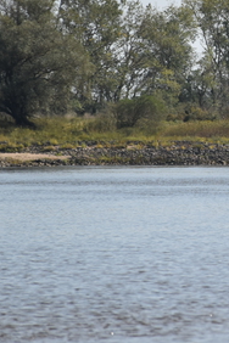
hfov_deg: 2.3
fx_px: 5686
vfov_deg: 3.5
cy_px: 52
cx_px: 384
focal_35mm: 596
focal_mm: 140
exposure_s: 1/800
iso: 200
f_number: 7.1
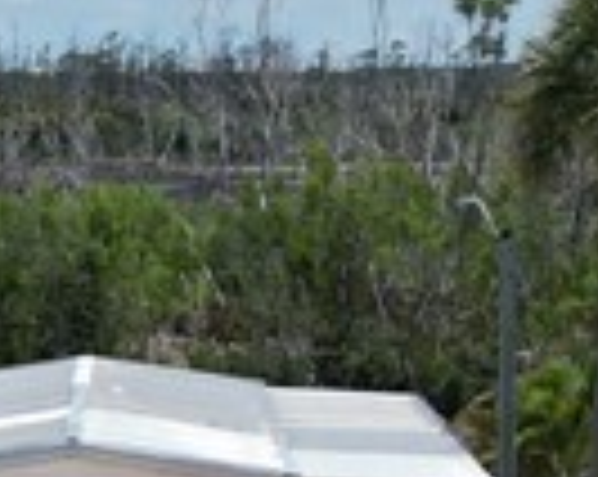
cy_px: 1580
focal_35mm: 181
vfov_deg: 7.3
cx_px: -22
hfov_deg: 10.6
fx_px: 3199
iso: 140
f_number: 1.7
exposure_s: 1/5000
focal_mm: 6.72
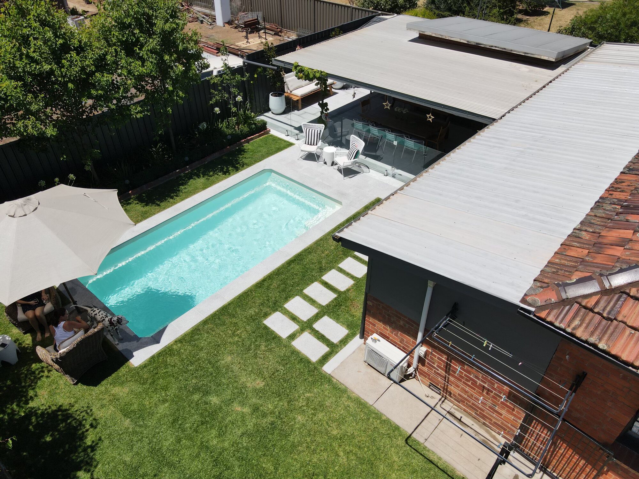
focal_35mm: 24
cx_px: 320
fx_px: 443
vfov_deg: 56.8
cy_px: 240
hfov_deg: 71.6
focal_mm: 4.5
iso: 100
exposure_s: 1/1250
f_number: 2.8
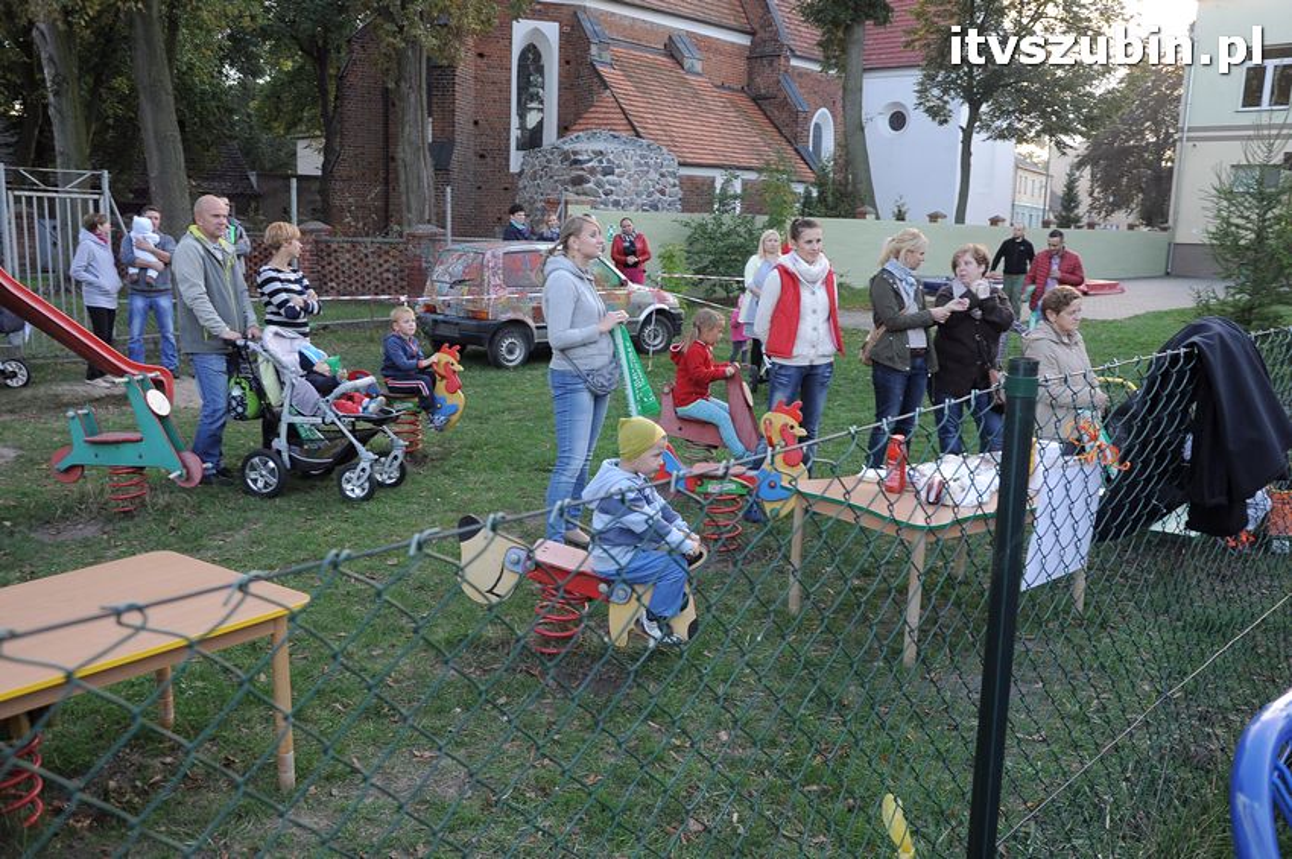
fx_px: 1183
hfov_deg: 57.3
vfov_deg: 39.9
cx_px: 646
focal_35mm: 33
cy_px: 430
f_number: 6.3
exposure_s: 1/160
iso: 640
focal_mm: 22
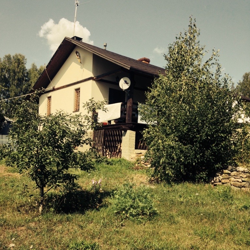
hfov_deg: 42.8
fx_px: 319
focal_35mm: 39
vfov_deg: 42.5
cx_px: 125
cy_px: 156
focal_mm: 4.12
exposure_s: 1/1391
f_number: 2.4
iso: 50
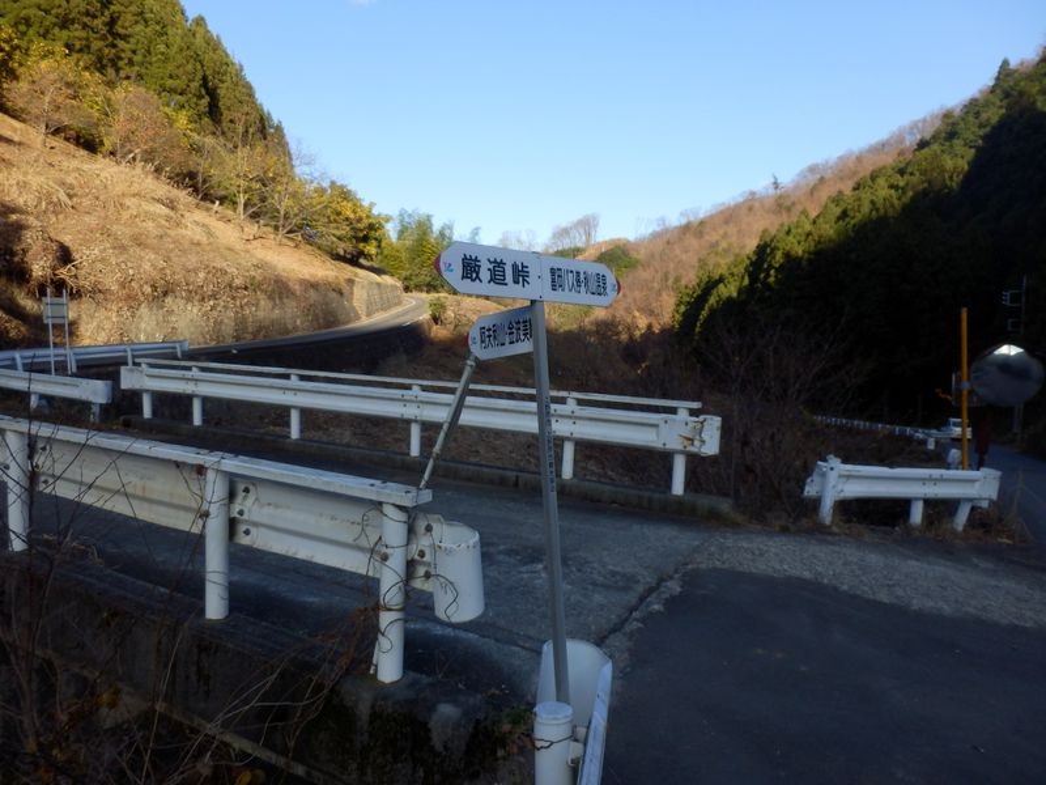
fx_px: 725
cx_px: 523
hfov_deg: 71.6
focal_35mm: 24
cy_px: 392
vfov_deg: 56.8
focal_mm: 4.2
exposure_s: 1/640
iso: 80
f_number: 3
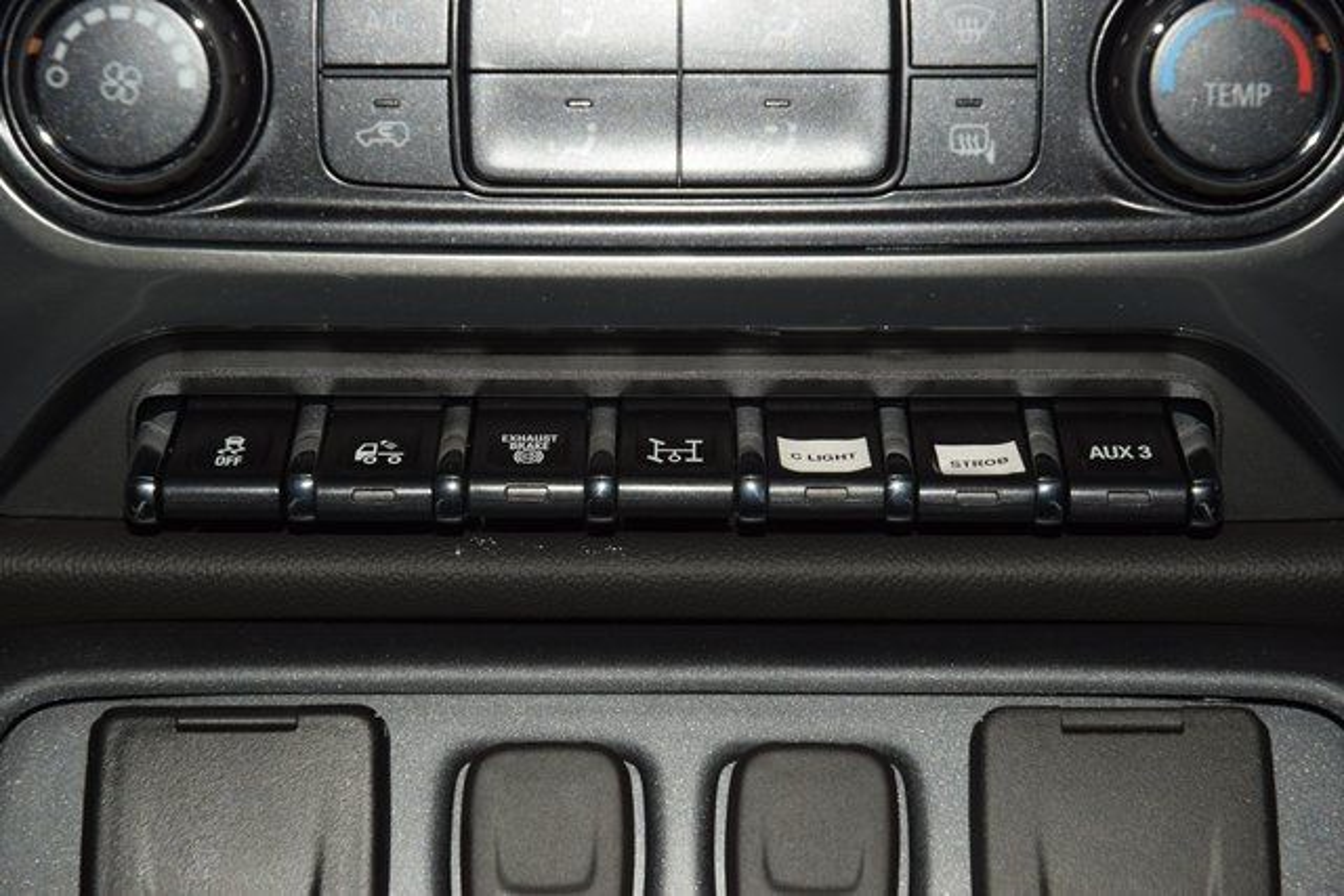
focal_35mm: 105
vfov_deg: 13.0
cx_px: 672
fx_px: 3921
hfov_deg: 19.5
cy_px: 448
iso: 100
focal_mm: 70
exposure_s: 1/125
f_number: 8
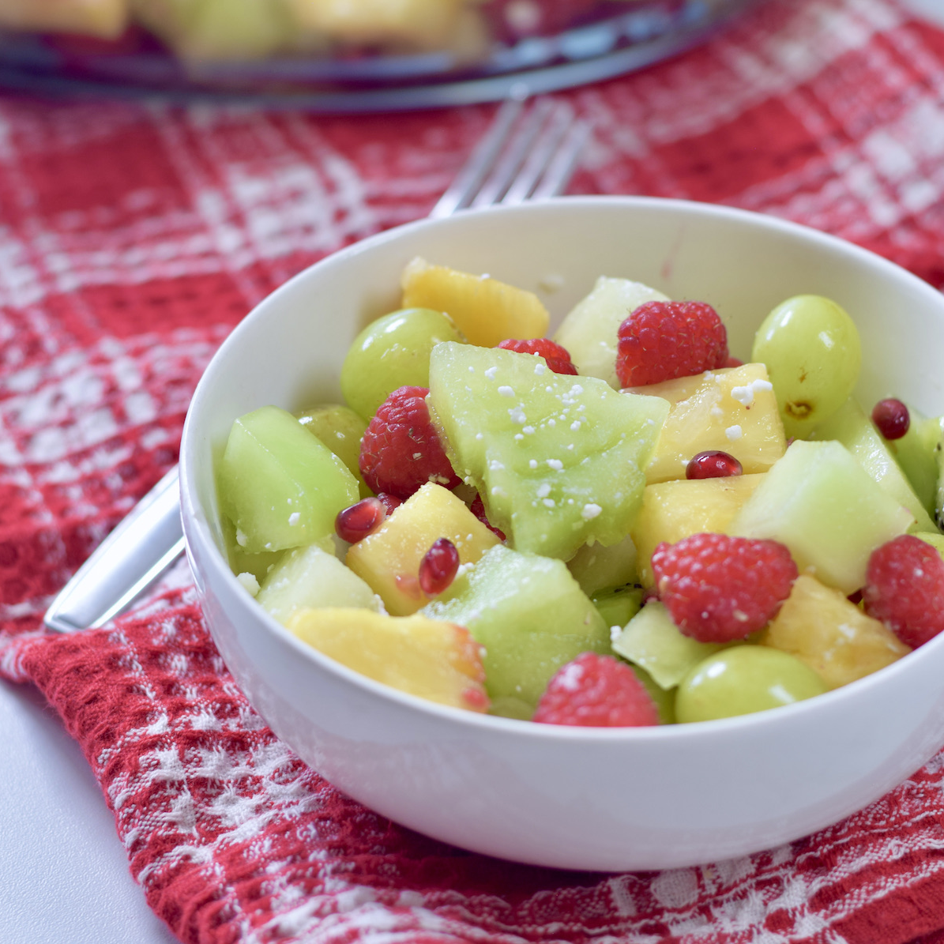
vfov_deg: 18.1
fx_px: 2962
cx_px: 472
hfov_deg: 18.1
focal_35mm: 96
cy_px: 300
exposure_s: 1/80
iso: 200
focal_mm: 50
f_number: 3.5
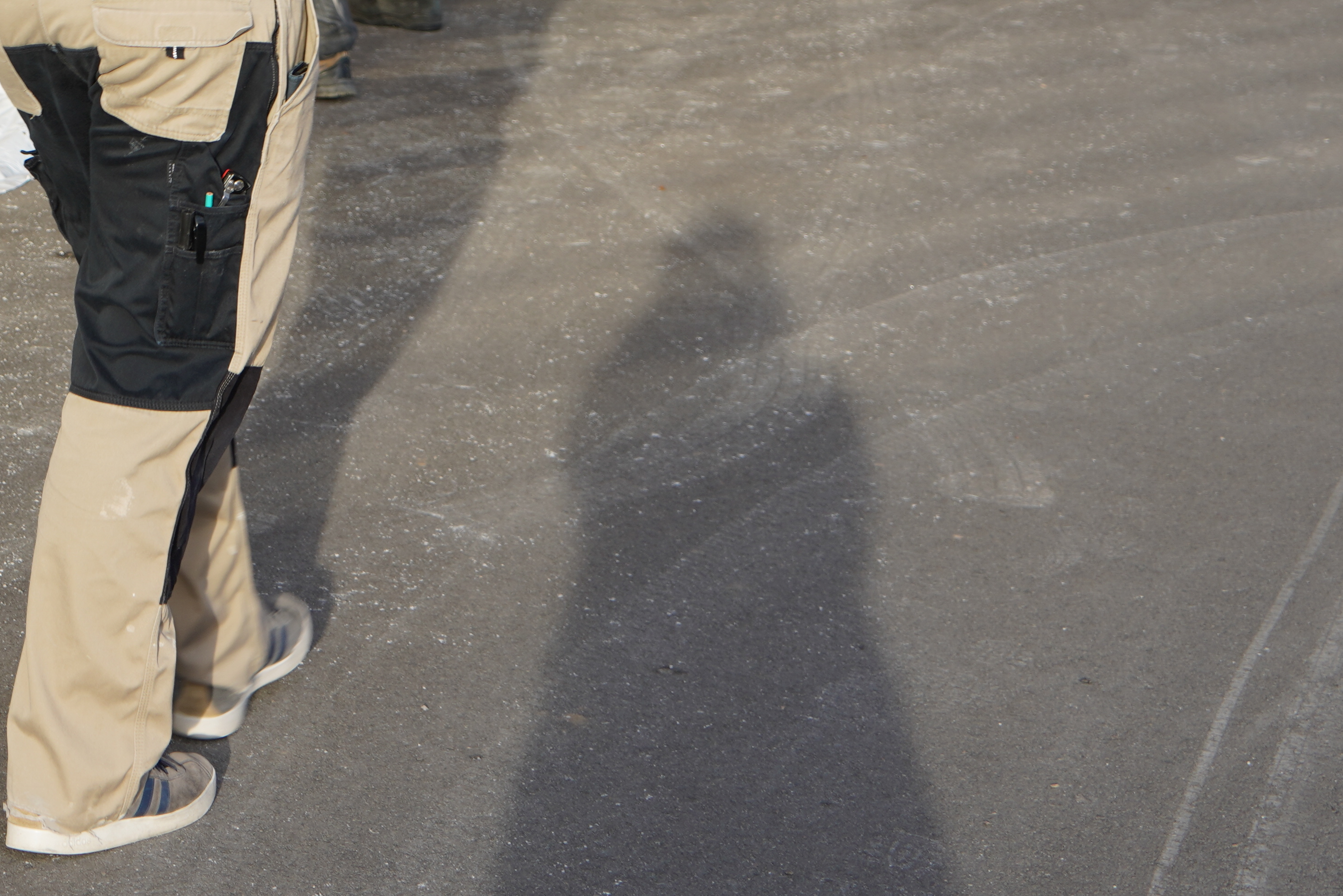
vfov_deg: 14.6
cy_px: -298
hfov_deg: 21.8
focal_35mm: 89
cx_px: -88
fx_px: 3321
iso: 100
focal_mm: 33
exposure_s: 1/200
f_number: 4.5
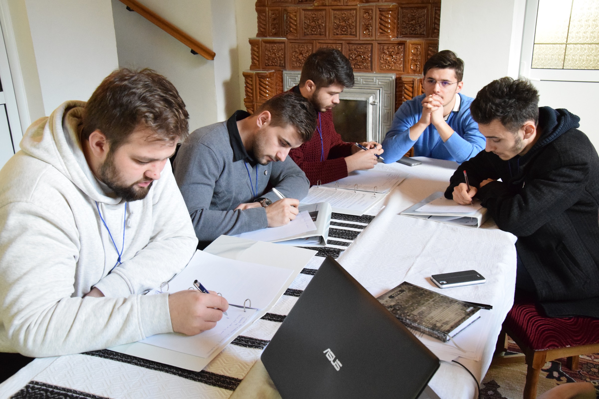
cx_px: 300
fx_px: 599
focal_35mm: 36
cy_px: 200
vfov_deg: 36.9
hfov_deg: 53.1
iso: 5000
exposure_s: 1/100
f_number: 7.1
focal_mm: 24
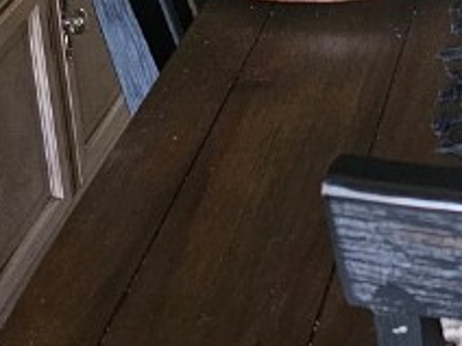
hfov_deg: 16.4
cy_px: -296
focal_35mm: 111
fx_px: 1481
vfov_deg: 12.1
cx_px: 652
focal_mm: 6.3
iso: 800
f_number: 1.7
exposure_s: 1/120
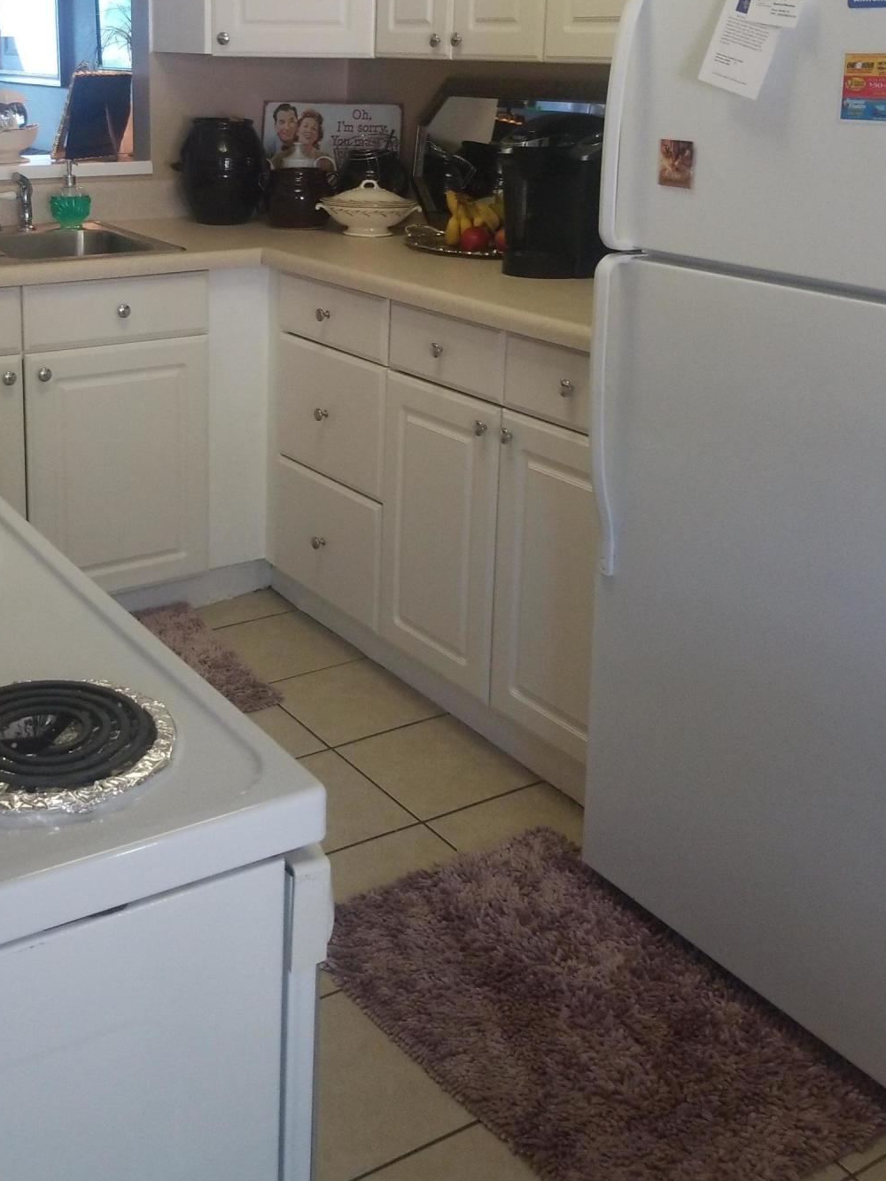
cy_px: 364
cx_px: 285
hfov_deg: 36.4
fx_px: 1331
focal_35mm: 39
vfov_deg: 46.8
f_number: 1.7
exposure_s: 1/60
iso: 200
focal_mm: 4.25
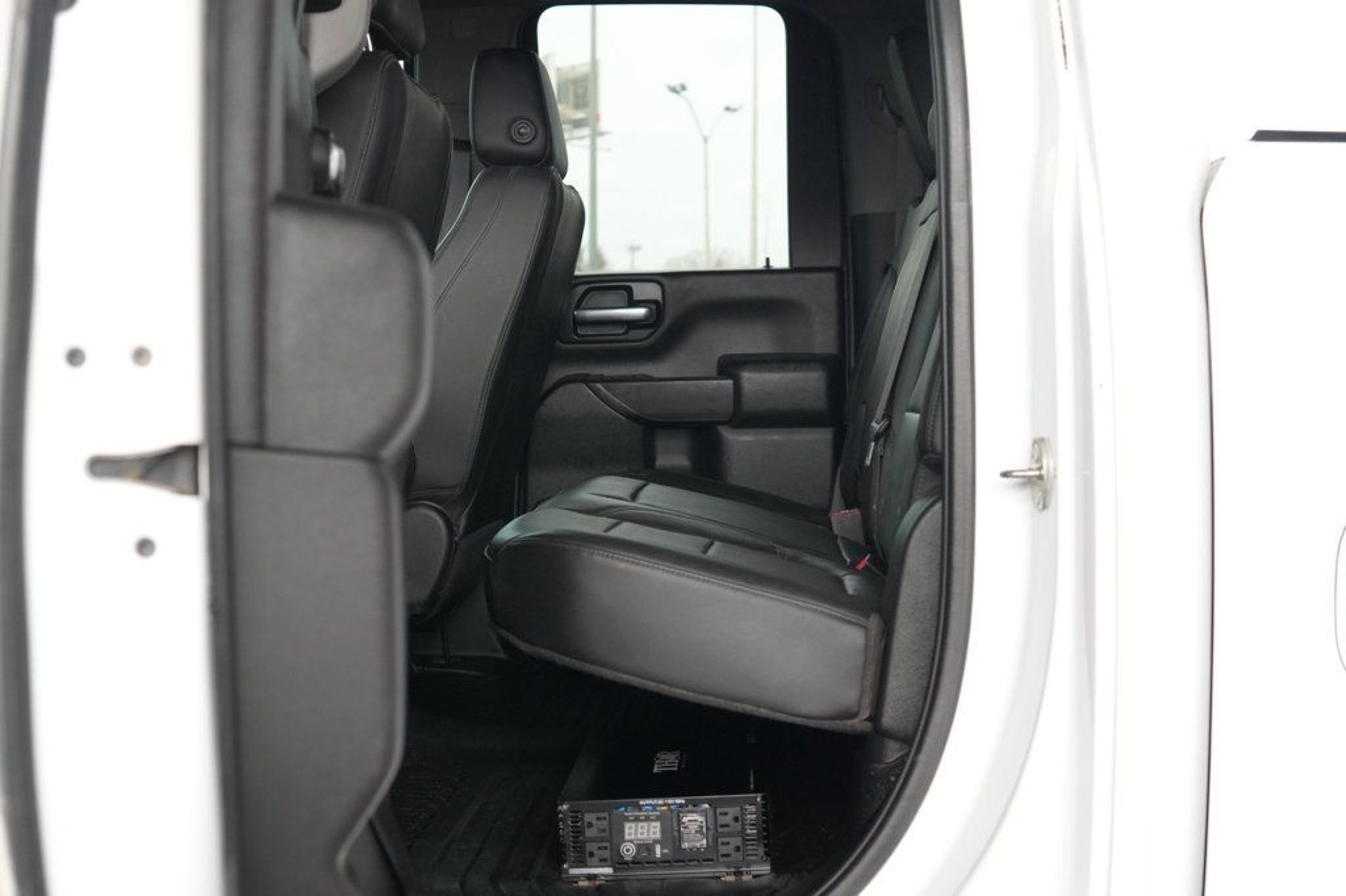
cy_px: 448
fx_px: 1682
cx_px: 673
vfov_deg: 29.8
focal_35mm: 45
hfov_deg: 43.6
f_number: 4
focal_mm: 30
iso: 1000
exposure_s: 1/60
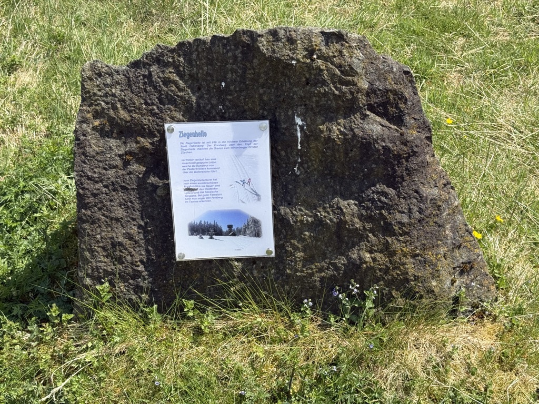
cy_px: 202
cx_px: 270
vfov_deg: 30.3
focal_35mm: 48
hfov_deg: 39.7
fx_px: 747
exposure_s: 1/2146
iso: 64
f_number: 1.78
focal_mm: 6.76
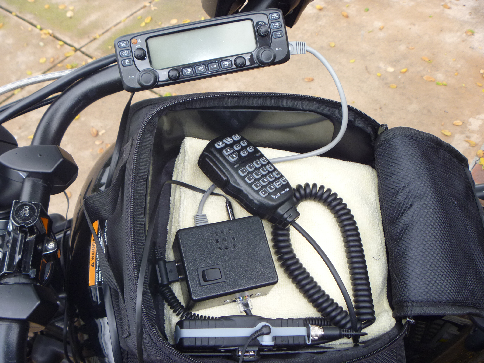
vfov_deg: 40.7
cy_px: 182
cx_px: 242
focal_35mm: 35
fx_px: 489
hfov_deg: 52.6
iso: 100
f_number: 3.5
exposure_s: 1/30
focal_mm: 6.3
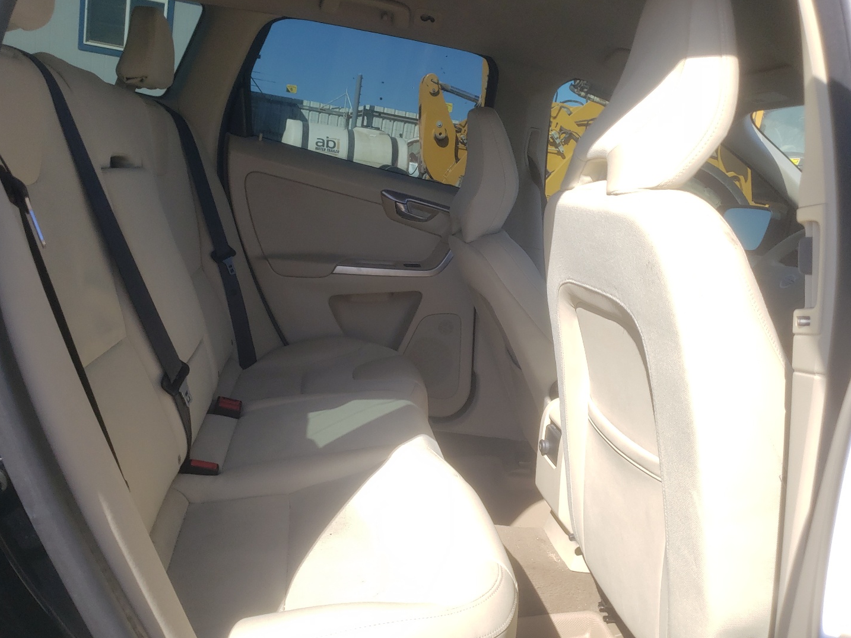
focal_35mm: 29
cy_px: 340
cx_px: 395
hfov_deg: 61.6
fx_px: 713
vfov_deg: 48.2
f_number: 1.5
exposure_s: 1/1250
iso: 50
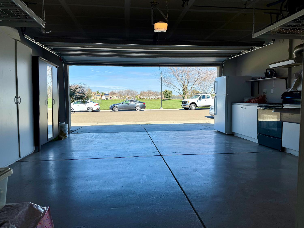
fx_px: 211
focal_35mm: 24
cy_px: 114
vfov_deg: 56.8
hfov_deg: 71.6
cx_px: 152
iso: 80
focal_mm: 6.76
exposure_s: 1/2525
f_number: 1.78
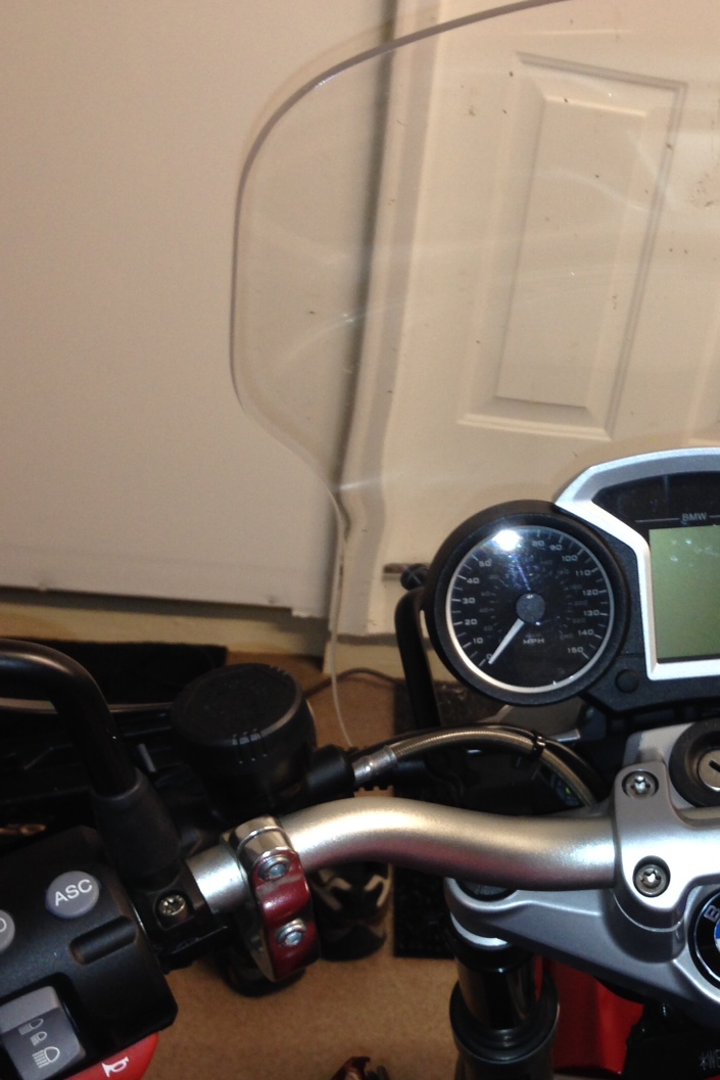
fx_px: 1589
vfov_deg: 37.4
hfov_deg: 24.5
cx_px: 695
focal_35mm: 53
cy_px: 619
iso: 80
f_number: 2.4
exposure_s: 1/20
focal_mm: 4.12
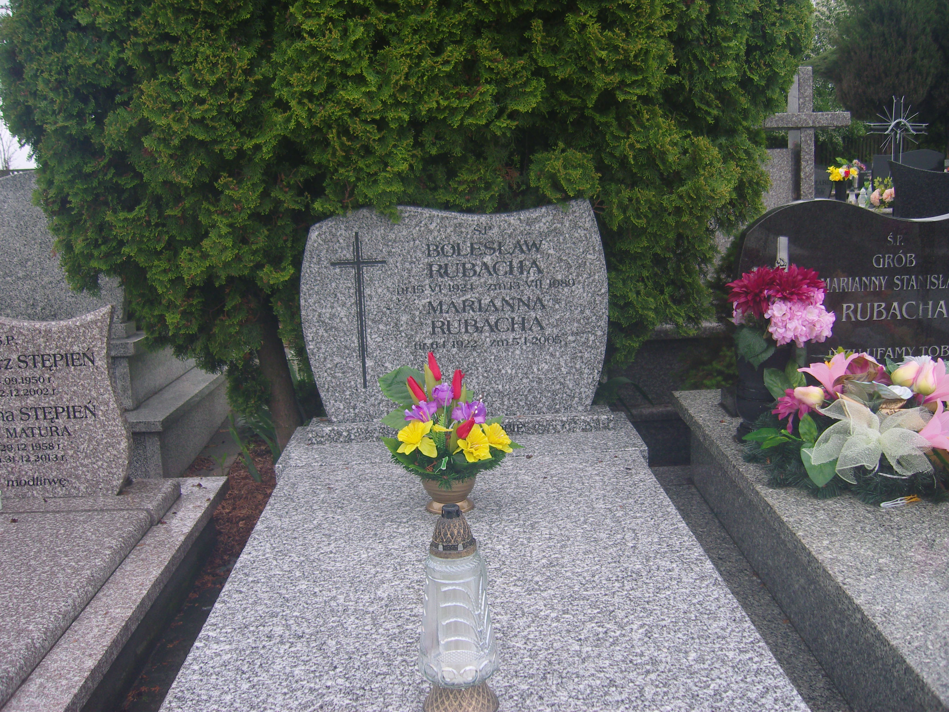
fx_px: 932
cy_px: 356
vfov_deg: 41.8
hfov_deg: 54.0
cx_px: 474
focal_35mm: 34
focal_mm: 7.3
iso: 100
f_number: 2.8
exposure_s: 1/60
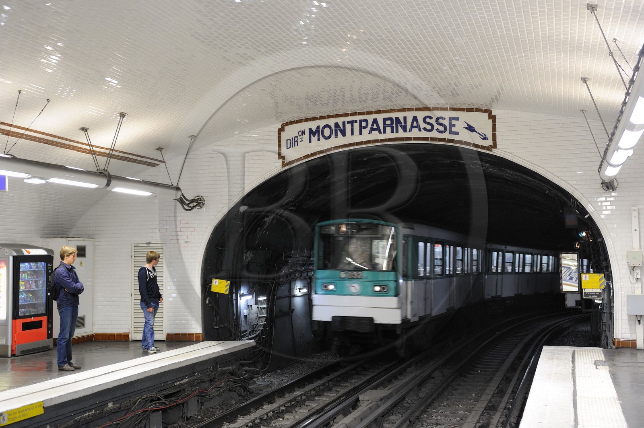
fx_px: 858
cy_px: 214
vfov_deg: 28.0
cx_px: 322
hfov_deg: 41.1
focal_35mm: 48
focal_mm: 48
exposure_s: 1/40
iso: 1600
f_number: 3.5
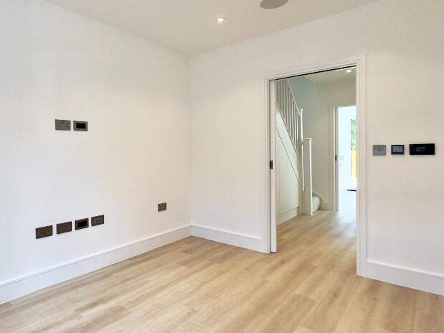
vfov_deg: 58.8
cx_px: 150
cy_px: 153
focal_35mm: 23
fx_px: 295
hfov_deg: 71.8
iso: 40
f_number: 2.2
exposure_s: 1/100
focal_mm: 2.22
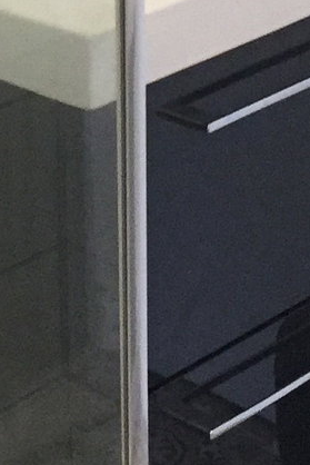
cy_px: -124
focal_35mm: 154
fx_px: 1987
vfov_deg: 12.9
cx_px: -56
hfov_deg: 8.8
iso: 250
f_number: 2.2
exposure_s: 1/33
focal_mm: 4.15
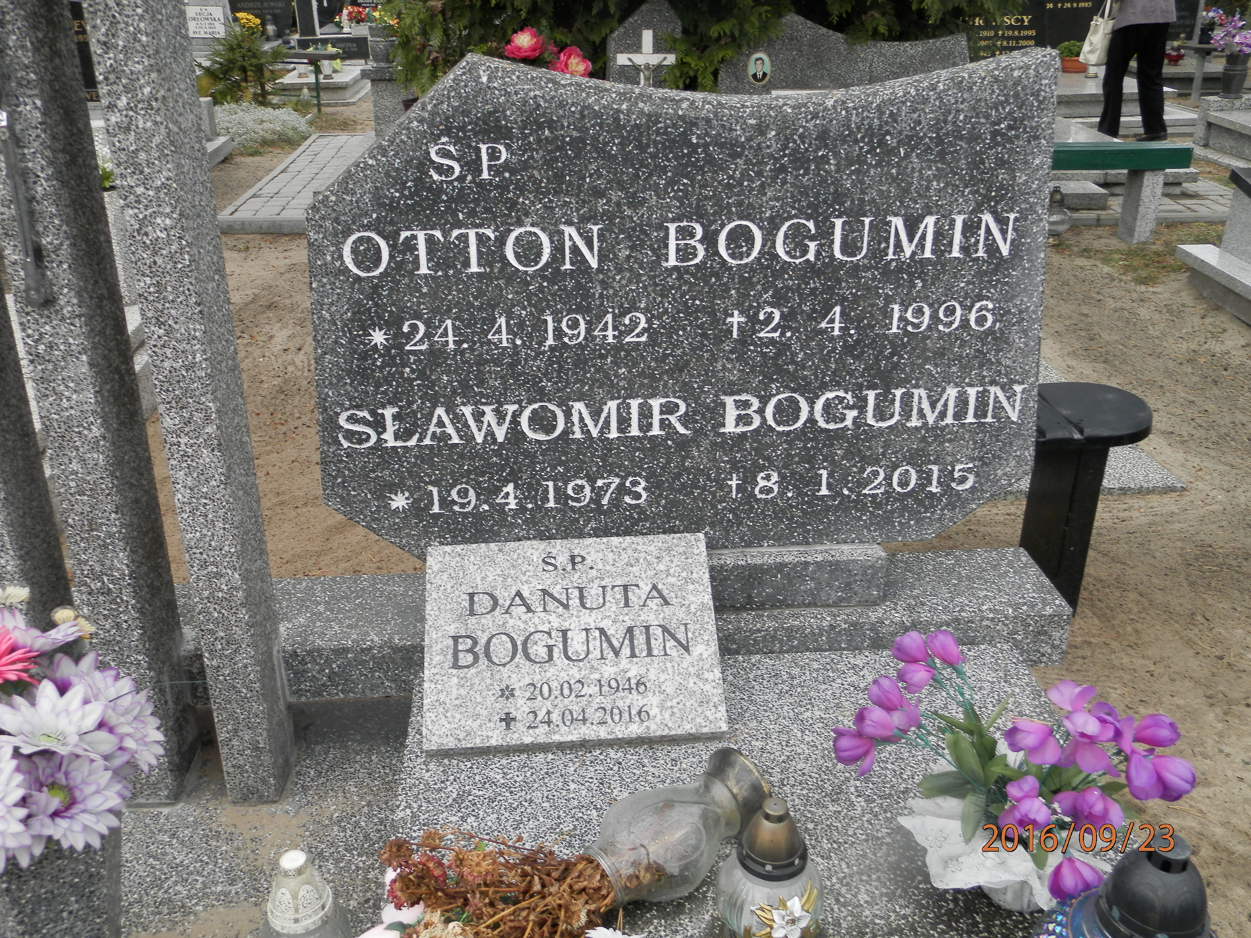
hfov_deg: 58.4
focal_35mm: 31
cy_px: 469
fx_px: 1120
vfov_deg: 45.4
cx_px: 626
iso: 80
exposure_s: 1/250
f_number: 3.2
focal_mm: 5.5
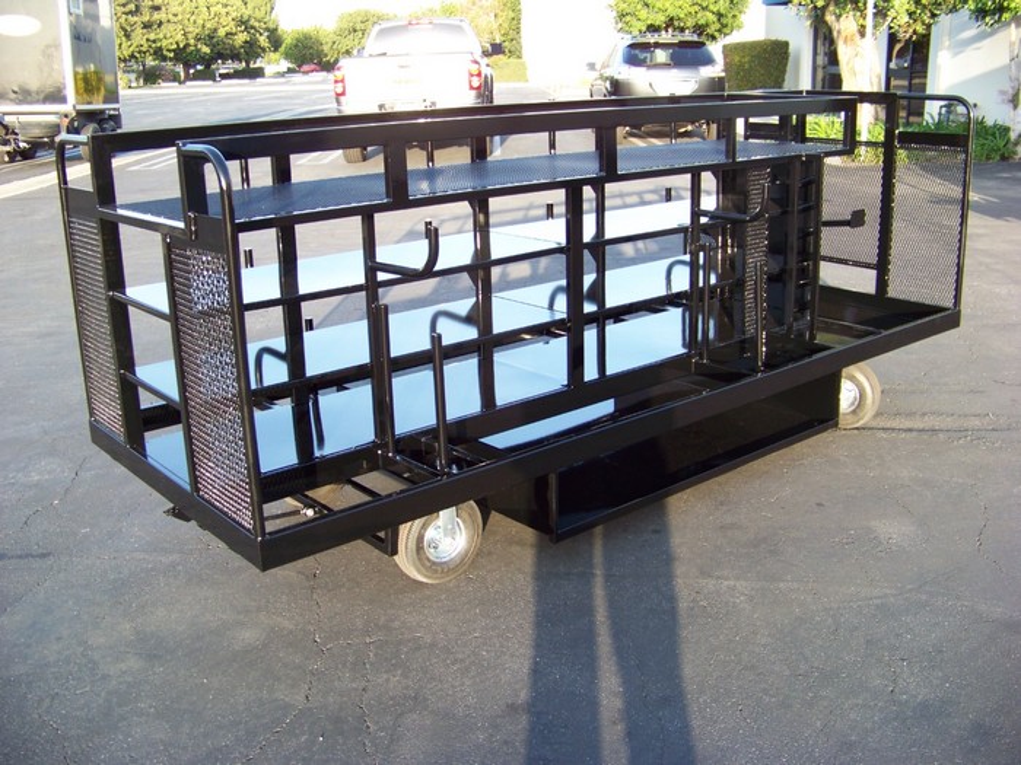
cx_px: 510
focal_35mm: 36
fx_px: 1062
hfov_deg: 51.4
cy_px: 382
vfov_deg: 39.7
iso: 72
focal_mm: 5.85
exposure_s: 1/125
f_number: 2.8
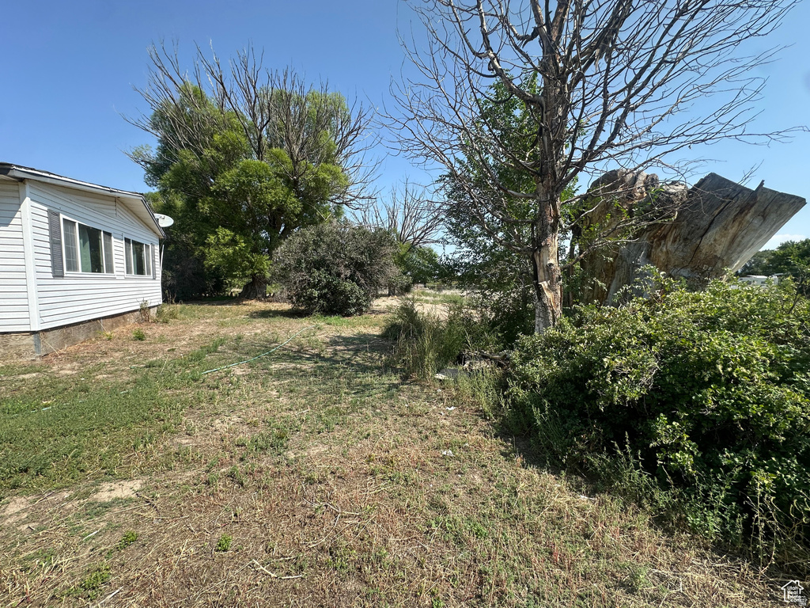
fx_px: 328
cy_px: 304
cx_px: 405
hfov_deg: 102.1
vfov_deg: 85.7
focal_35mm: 14
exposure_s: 1/1135
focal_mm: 2.22
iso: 50
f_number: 2.2
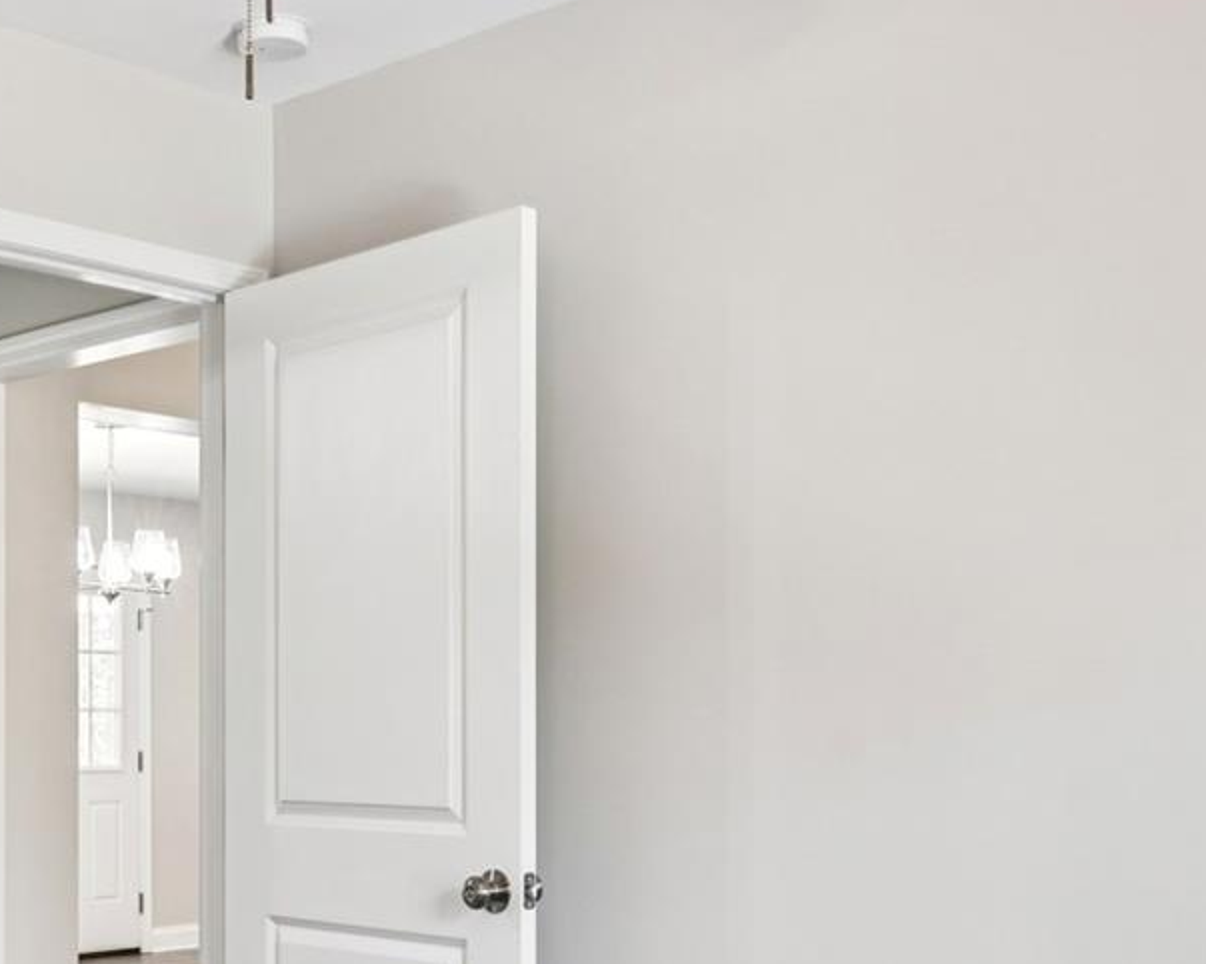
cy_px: 757
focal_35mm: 52
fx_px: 1842
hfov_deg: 35.7
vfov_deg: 28.7
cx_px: 354
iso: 100
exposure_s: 1/3.33
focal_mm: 16.2
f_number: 10
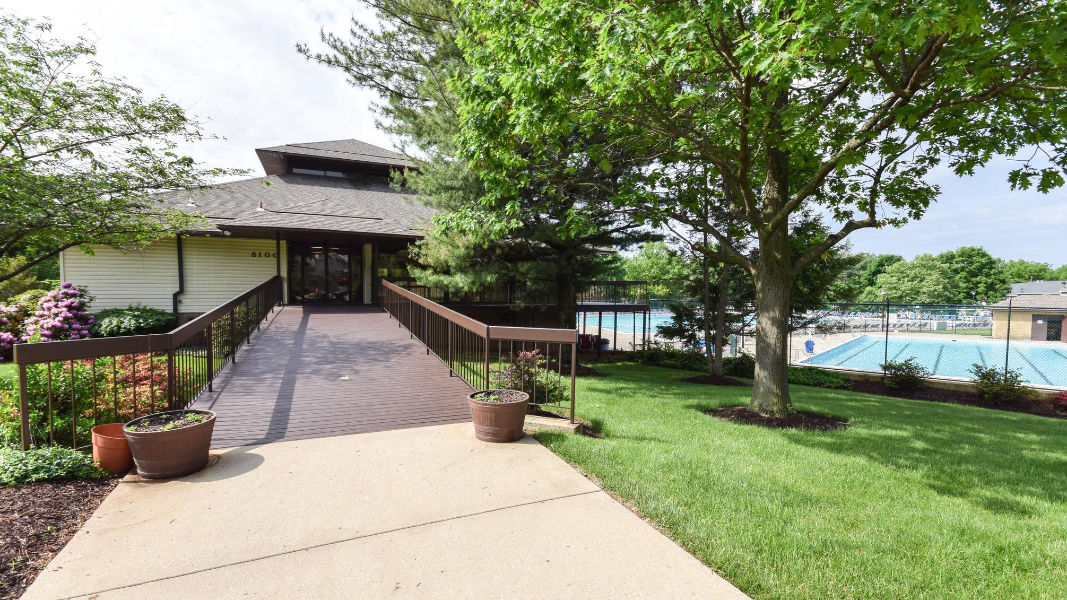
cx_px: 531
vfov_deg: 67.0
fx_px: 453
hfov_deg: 99.4
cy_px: 326
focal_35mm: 16
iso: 200
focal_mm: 10
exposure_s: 1/400
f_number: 10
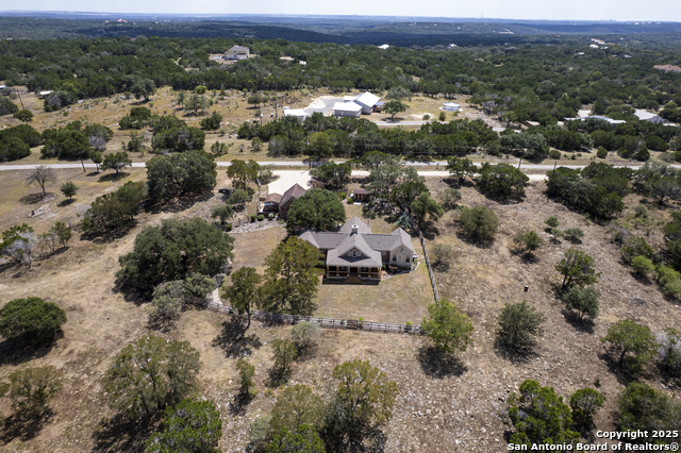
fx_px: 416
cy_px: 226
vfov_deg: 57.2
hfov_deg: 78.6
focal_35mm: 22
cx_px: 340
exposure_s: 1/320
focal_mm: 8.38
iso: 100
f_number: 2.8
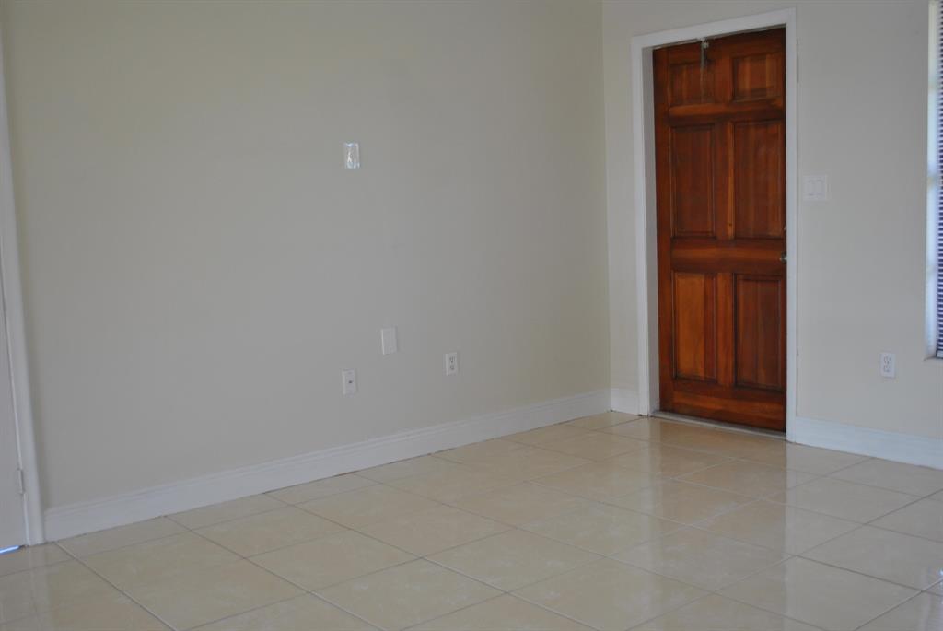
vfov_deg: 34.3
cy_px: 316
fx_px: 1023
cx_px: 472
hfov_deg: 49.5
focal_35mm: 39
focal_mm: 26
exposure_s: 1/50
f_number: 4.2
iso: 200
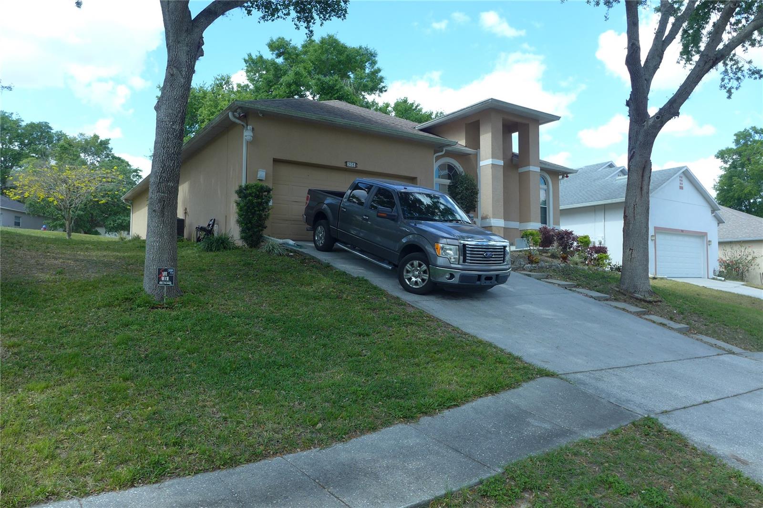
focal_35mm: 24
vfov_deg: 53.1
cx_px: 382
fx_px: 509
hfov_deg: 73.8
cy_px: 254
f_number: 2.2
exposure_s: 1/100
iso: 80
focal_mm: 4.7
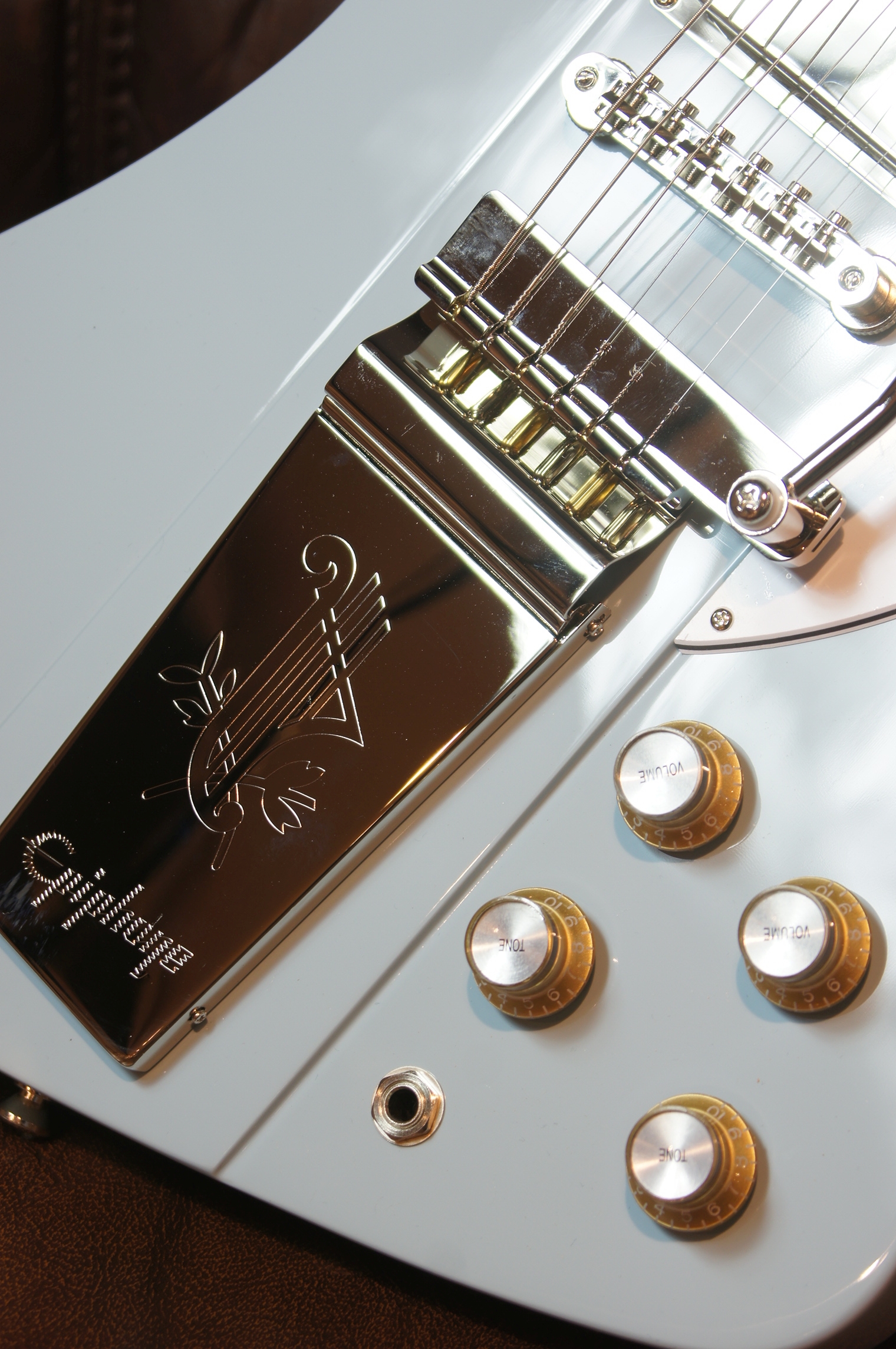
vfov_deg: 19.5
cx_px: 448
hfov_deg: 13.0
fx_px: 3929
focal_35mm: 105
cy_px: 674
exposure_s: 1/15
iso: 100
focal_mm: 70
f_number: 5
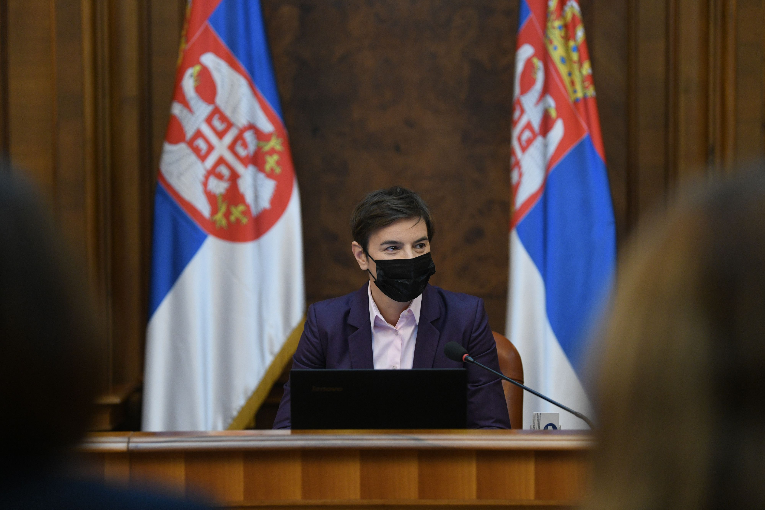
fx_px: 2231
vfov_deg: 13.0
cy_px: 255
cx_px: 382
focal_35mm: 105
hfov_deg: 19.5
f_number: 2.8
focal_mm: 105
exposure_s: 1/200
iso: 2500
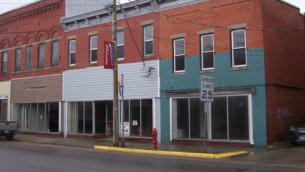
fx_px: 396
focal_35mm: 49
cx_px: 141
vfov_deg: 24.3
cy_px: 59
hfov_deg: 42.1
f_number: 2.8
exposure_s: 1/250
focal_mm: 6.3
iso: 80
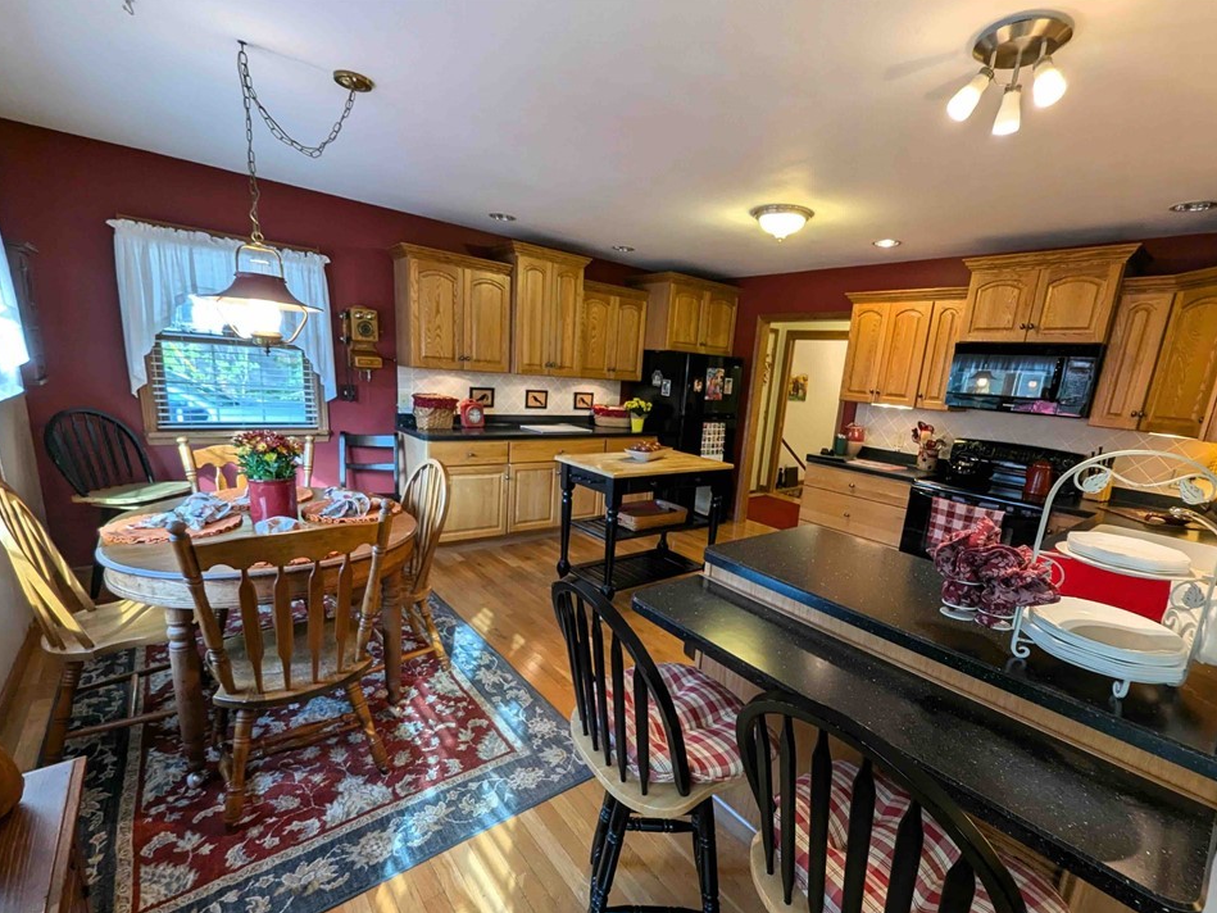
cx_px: 642
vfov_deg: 85.6
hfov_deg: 102.0
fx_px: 492
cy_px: 485
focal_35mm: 14
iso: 47
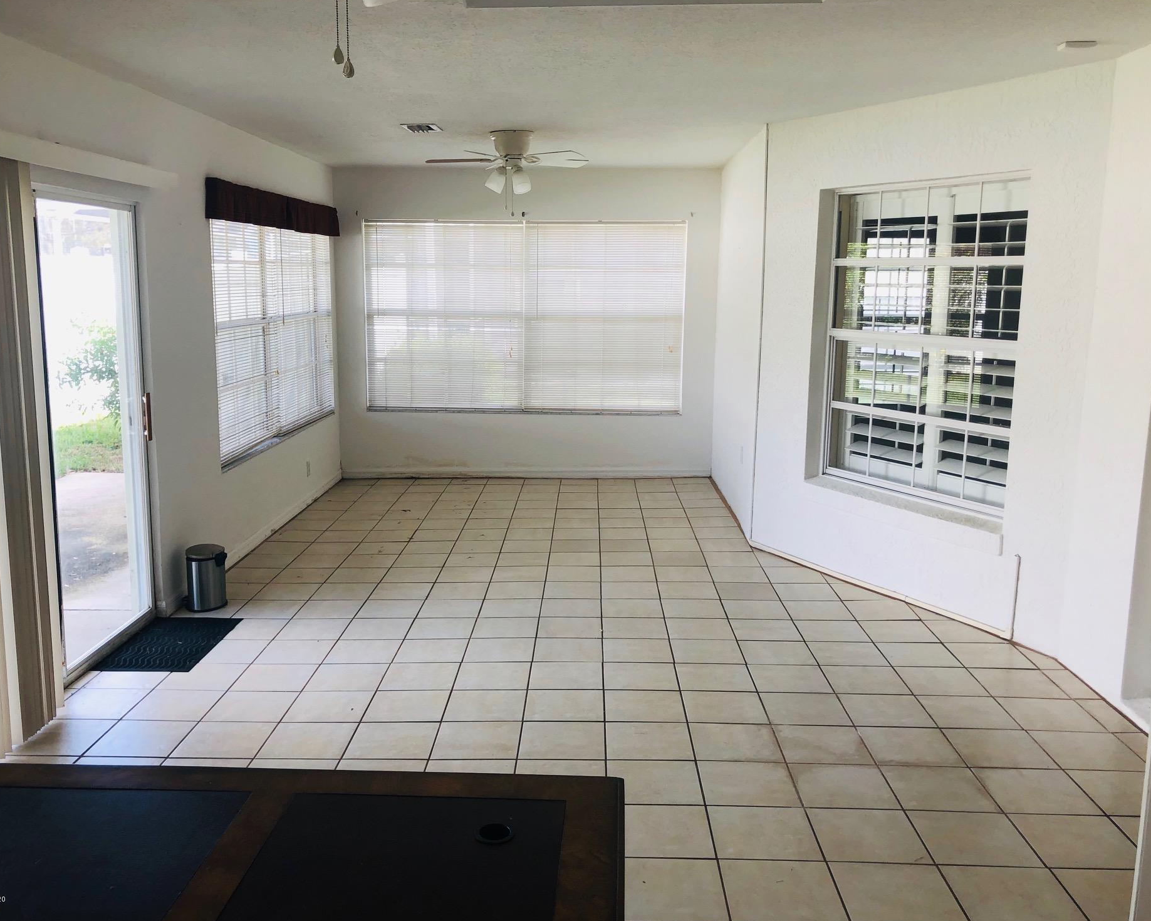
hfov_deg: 58.8
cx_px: 553
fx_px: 1022
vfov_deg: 48.5
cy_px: 456
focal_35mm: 30
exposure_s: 1/141
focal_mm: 3.99
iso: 20
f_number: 1.8
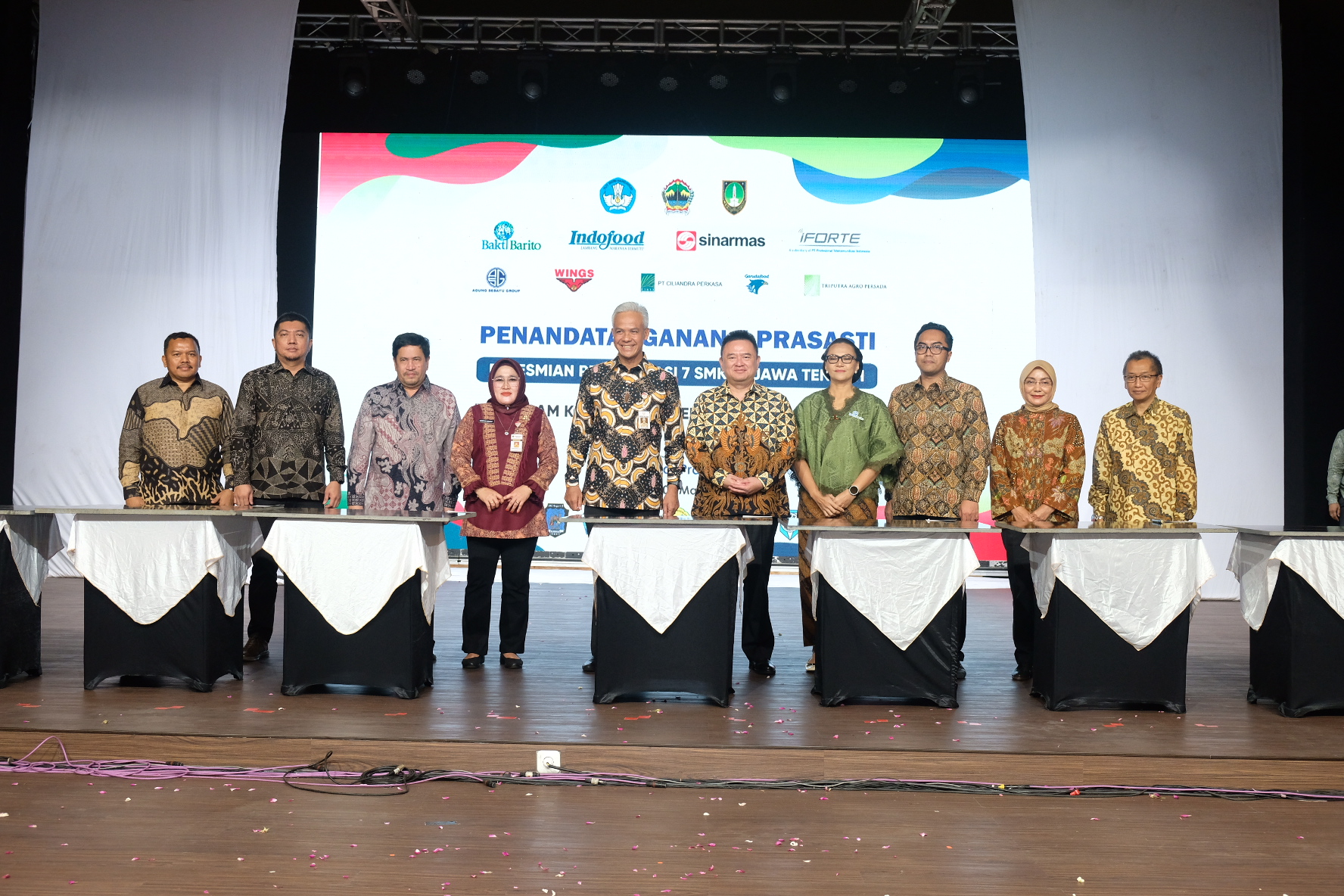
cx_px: 672
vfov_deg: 33.4
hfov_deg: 48.5
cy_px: 448
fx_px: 1493
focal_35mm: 40
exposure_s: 1/100
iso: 1250
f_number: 4
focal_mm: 26.5
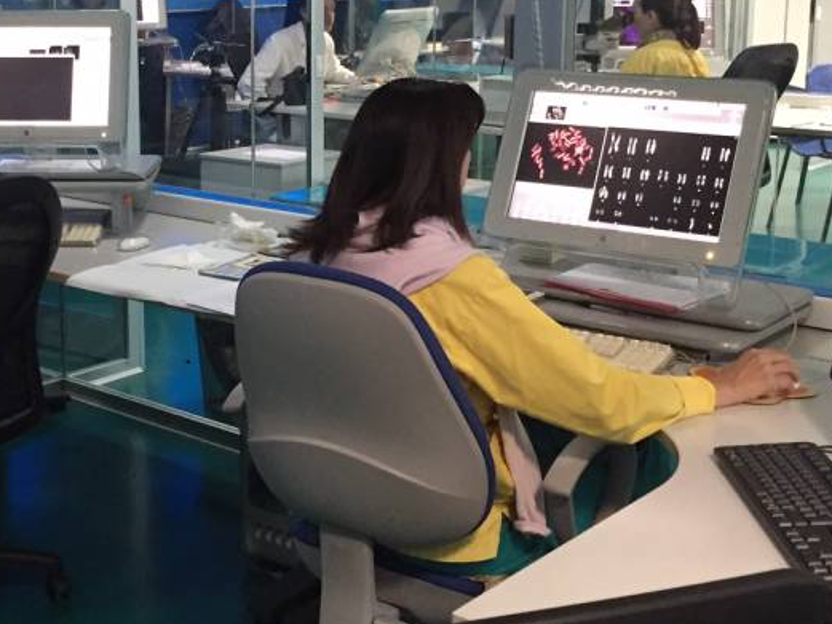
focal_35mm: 57
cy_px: 187
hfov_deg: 33.3
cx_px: 238
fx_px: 1370
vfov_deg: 25.5
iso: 250
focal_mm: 4.15
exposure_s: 1/17
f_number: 2.2
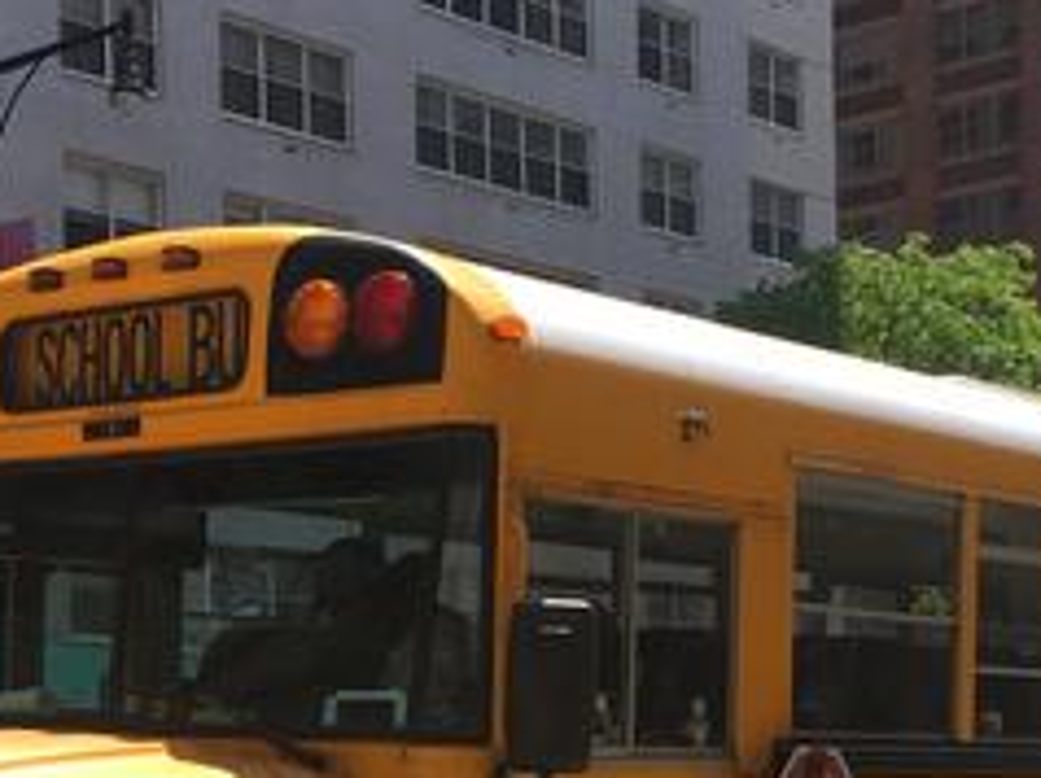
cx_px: 547
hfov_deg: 25.0
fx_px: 2343
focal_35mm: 78
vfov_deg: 18.4
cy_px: 756
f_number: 2.2
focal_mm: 4.15
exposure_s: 1/785
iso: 25
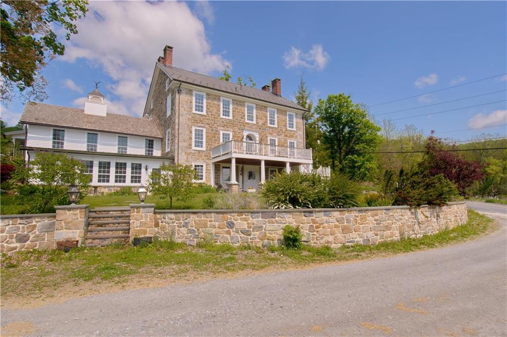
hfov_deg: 90.0
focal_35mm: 18
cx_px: 254
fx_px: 253
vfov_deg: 67.3
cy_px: 168
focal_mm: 12
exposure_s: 1/400
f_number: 10
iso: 200
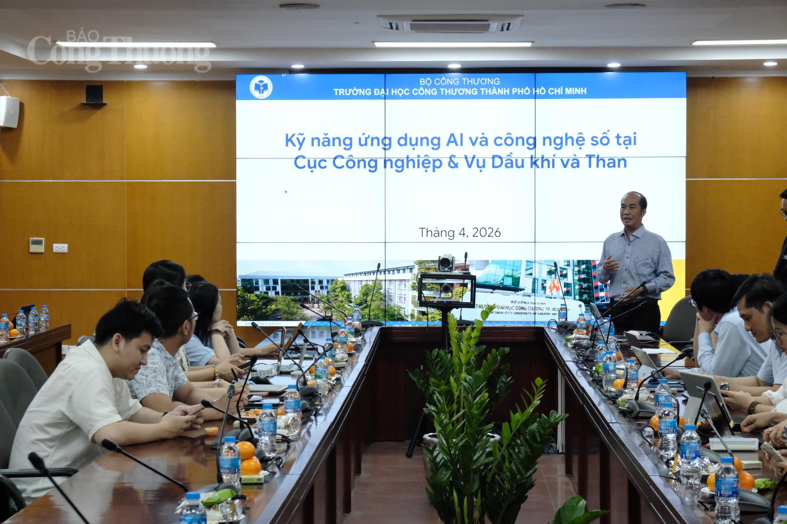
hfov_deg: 24.5
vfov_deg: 16.5
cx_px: 394
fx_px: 1814
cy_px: 262
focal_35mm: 83
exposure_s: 1/125
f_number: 10
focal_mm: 55
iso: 6400
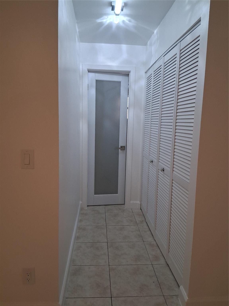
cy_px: 153
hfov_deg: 53.1
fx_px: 229
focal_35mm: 26
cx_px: 114
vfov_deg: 67.3
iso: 250
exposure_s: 1/100
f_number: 1.8
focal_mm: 3.98
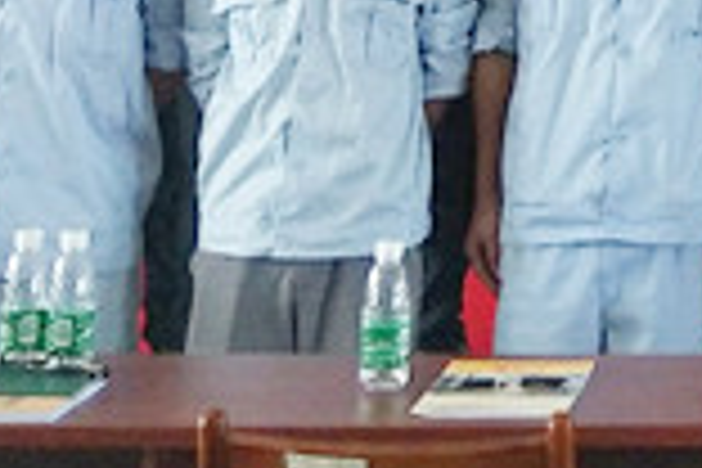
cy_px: -742
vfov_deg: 8.7
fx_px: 2710
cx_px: 1089
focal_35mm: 139
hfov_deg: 13.8
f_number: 2
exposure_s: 1/50
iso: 125
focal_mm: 3.88
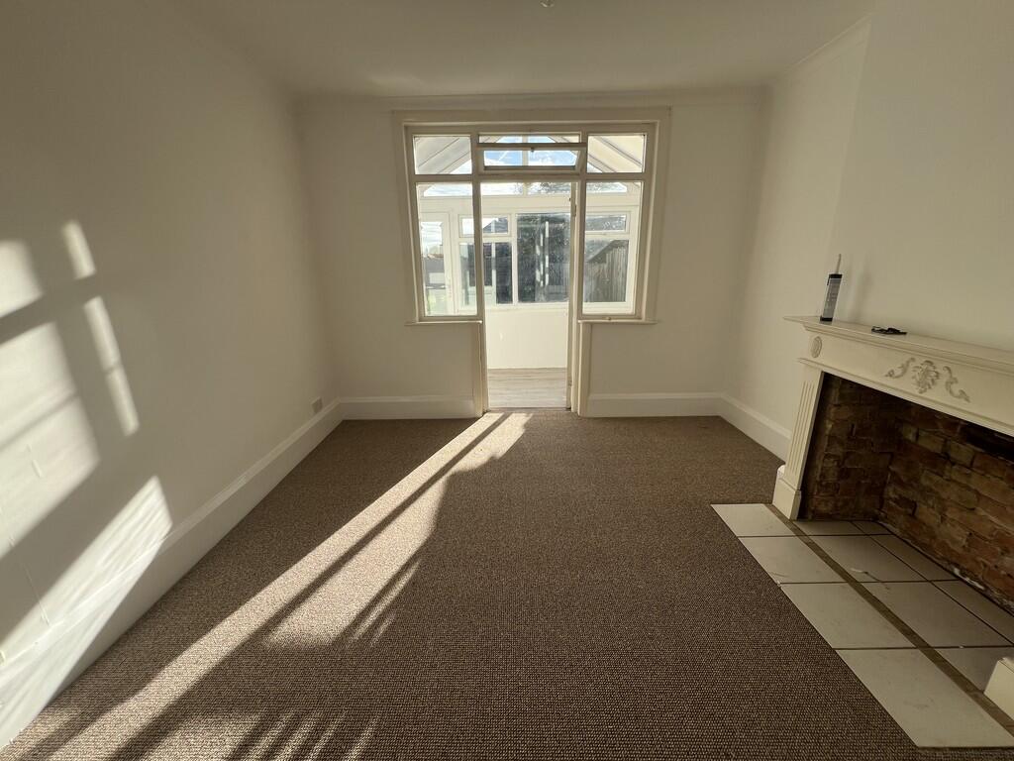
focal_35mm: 13
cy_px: 380
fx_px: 381
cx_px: 507
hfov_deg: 106.2
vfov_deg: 89.9
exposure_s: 1/523
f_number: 1.8
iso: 32
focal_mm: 1.57
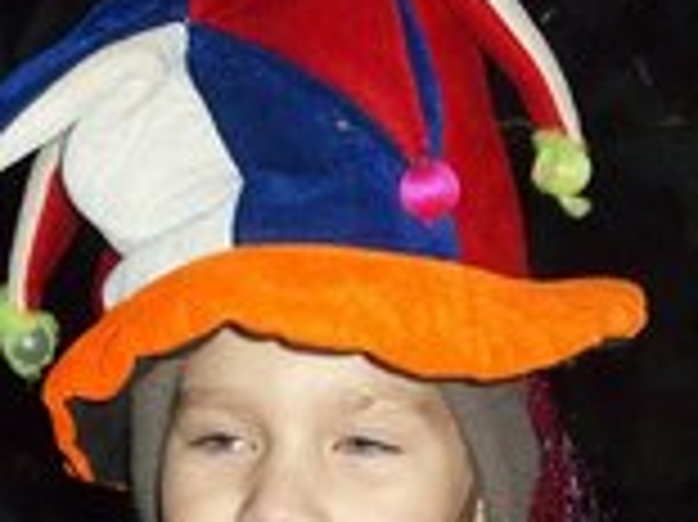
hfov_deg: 21.1
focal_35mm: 93
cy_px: 508
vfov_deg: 15.6
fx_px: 1874
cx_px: 369
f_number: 3.1
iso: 320
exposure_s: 1/30
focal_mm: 6.5
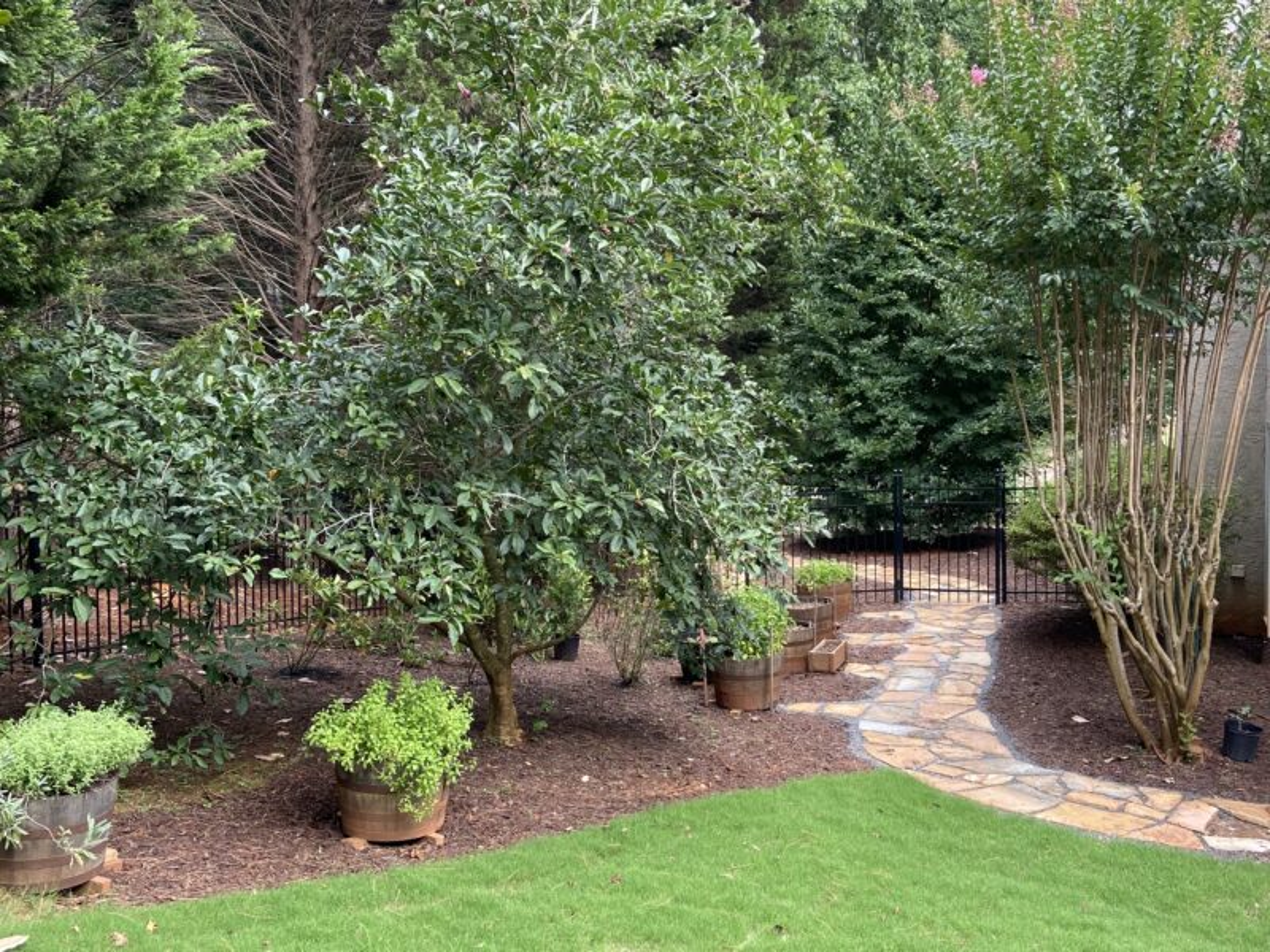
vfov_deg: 53.1
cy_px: 476
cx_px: 635
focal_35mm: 26
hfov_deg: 67.3
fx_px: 954
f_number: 1.8
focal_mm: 4.25
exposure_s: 1/122
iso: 40
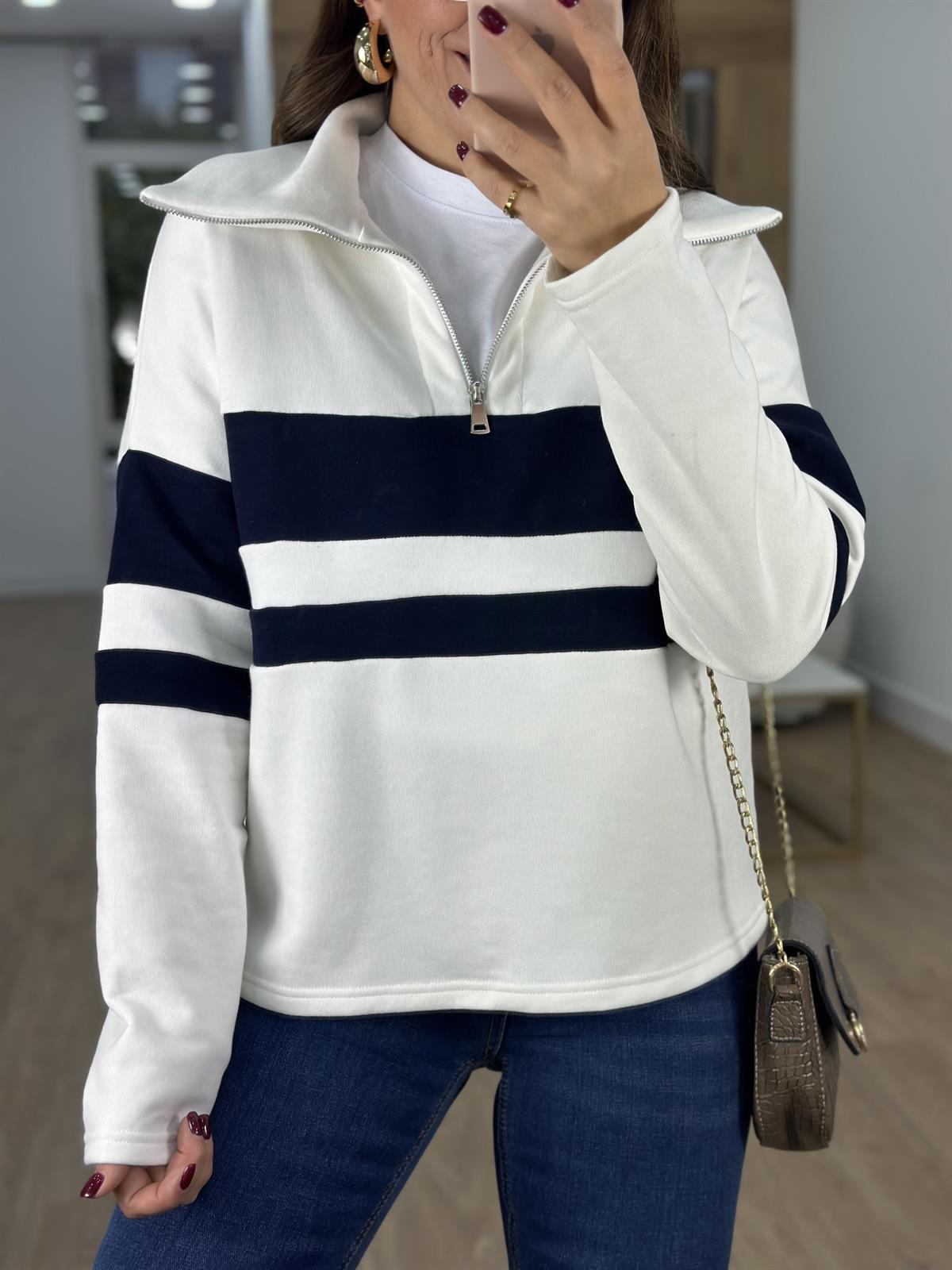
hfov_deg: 30.3
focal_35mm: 48
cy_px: 635
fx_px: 1760
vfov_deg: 39.7
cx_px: 476
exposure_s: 1/297
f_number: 1.78
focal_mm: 6.86
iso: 80
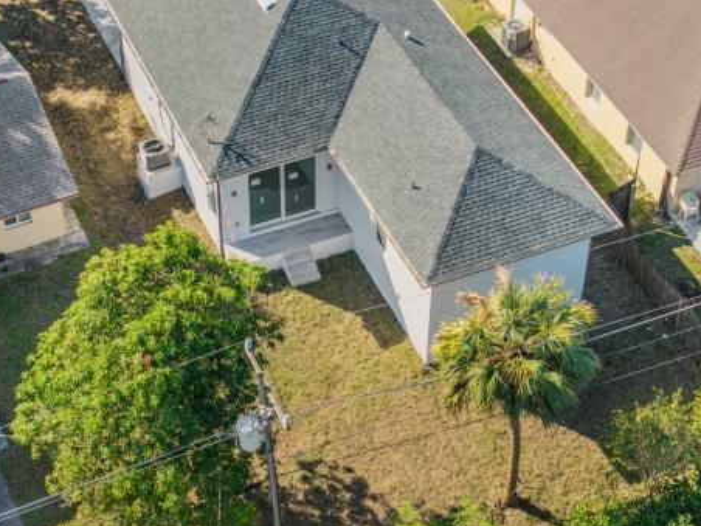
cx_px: 349
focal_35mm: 78
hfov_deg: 25.0
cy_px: 279
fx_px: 1580
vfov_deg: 18.9
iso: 220
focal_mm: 19.35
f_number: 2.8
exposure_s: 1/350
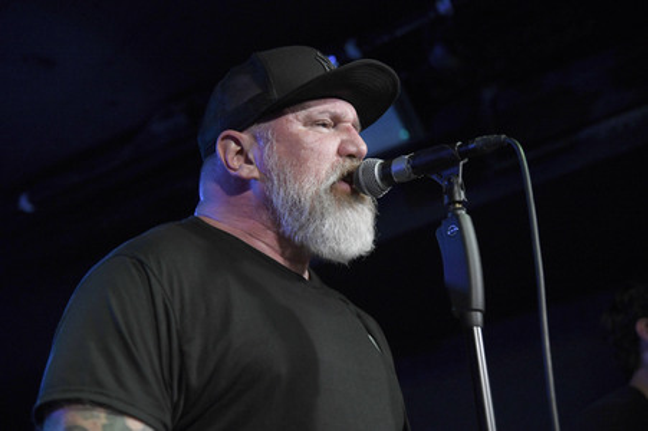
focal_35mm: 78
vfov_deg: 17.5
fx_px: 1403
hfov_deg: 26.0
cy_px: 216
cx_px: 324
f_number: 4
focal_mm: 78
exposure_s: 1/125
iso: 3200
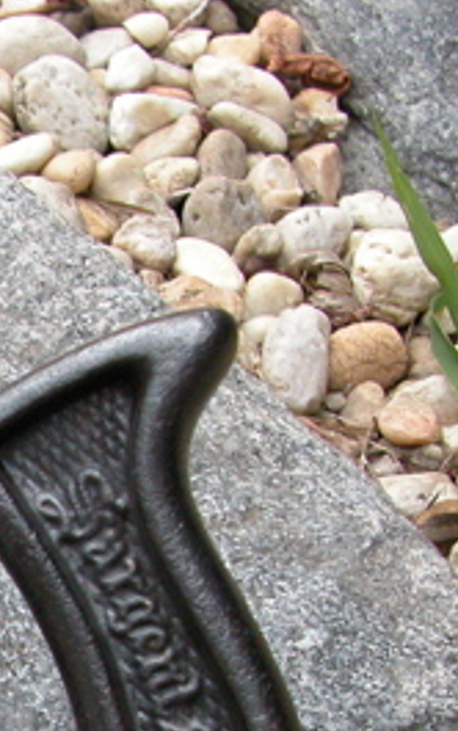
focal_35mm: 112
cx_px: -312
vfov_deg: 17.9
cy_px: 803
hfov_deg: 11.1
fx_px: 2233
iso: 200
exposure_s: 1/62.3
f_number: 3.2
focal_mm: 8.9
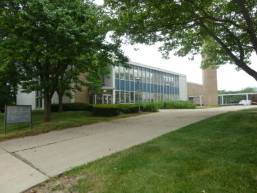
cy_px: 96
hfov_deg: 69.4
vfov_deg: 54.9
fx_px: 186
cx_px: 128
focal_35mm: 25
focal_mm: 4.1
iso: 80
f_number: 3.3
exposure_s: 1/100
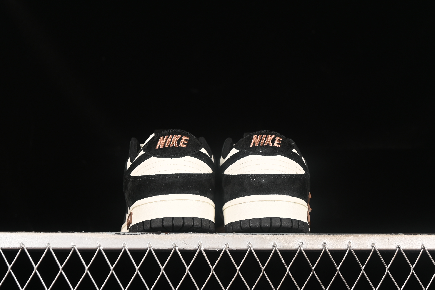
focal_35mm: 75
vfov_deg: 18.2
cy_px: 145
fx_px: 906
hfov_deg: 27.0
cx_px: 218
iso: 160
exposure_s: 1/60
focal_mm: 50
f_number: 6.3
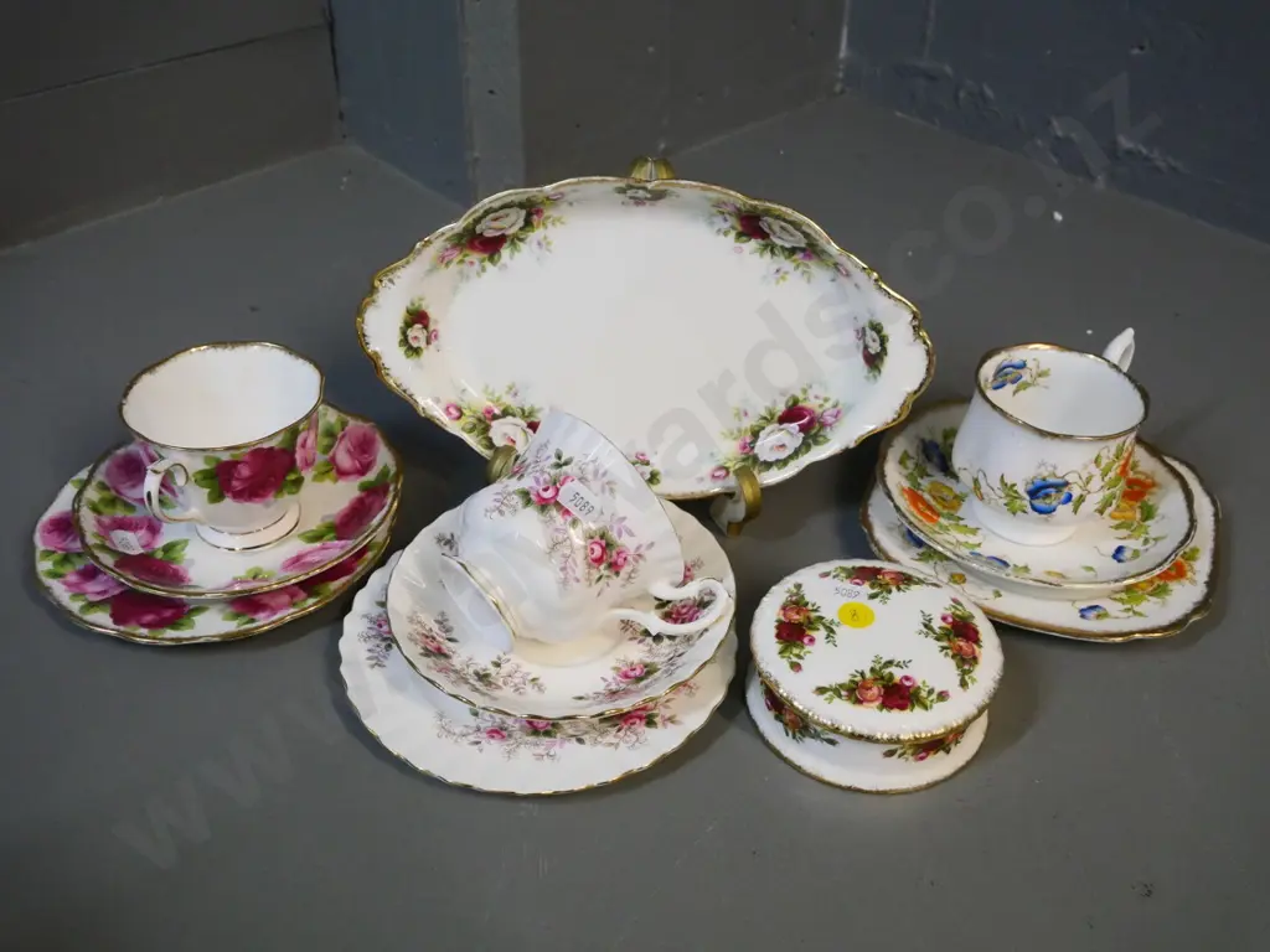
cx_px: 635
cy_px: 476
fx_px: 1247
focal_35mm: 34
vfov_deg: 41.8
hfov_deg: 54.0
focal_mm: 17
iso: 3200
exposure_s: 1/250
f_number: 5.6
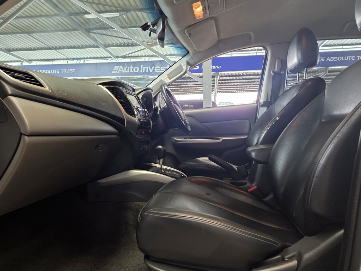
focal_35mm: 23
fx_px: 240
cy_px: 136
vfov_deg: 58.9
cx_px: 180
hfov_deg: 73.9
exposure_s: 1/100
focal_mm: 6.25
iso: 500
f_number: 1.7
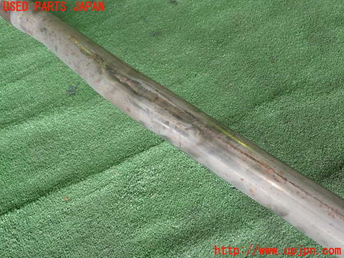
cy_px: 129
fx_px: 358
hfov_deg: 51.4
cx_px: 172
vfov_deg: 39.7
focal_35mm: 36
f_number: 2.5
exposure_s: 1/40
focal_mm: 6.37
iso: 200
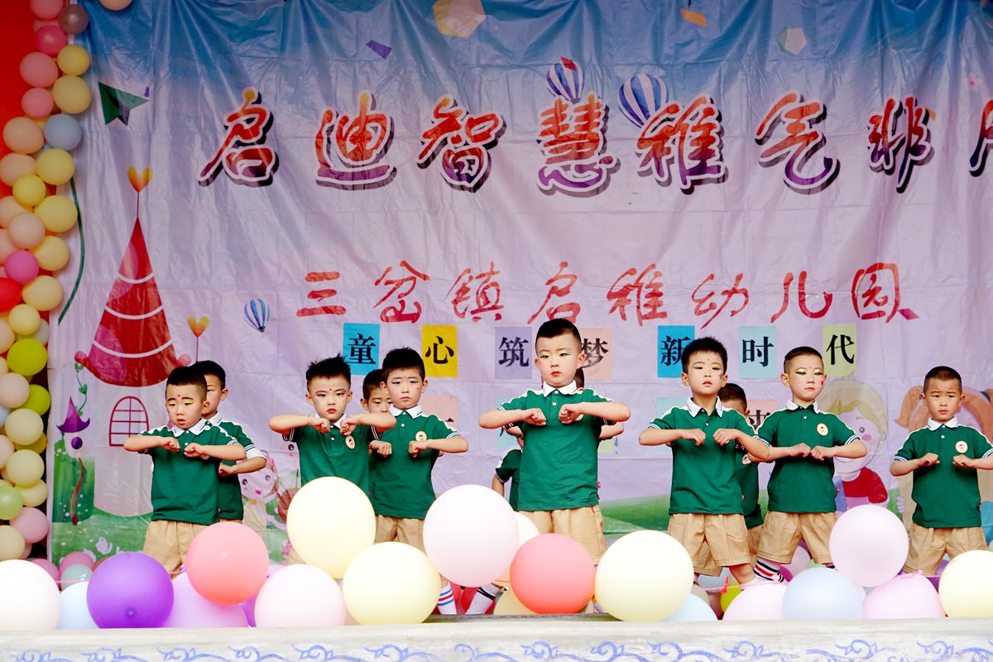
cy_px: 331
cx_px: 496
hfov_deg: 25.1
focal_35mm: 81
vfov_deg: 16.9
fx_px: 2234
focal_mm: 81
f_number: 6.7
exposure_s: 1/500
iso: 500
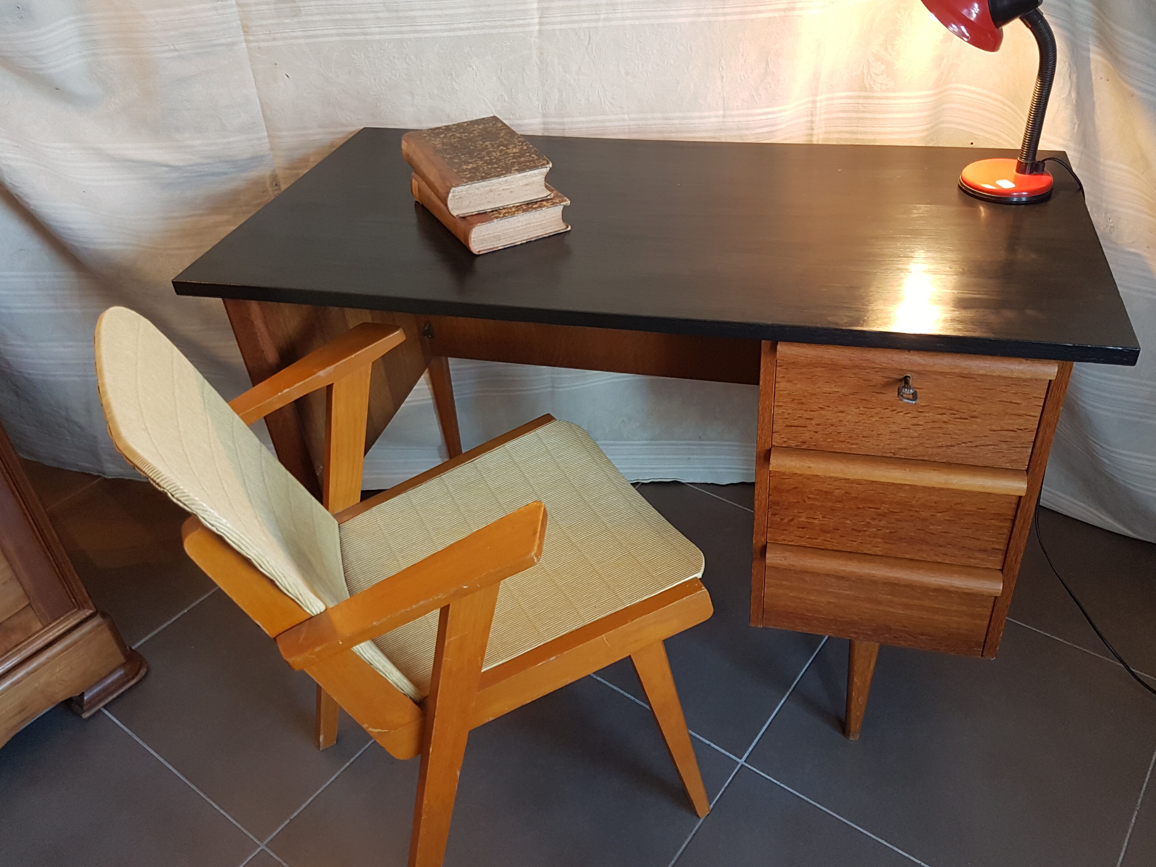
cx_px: 615
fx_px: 935
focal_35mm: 28
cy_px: 422
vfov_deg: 49.7
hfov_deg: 63.4
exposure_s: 1/50
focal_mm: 4.2
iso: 125
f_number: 1.7
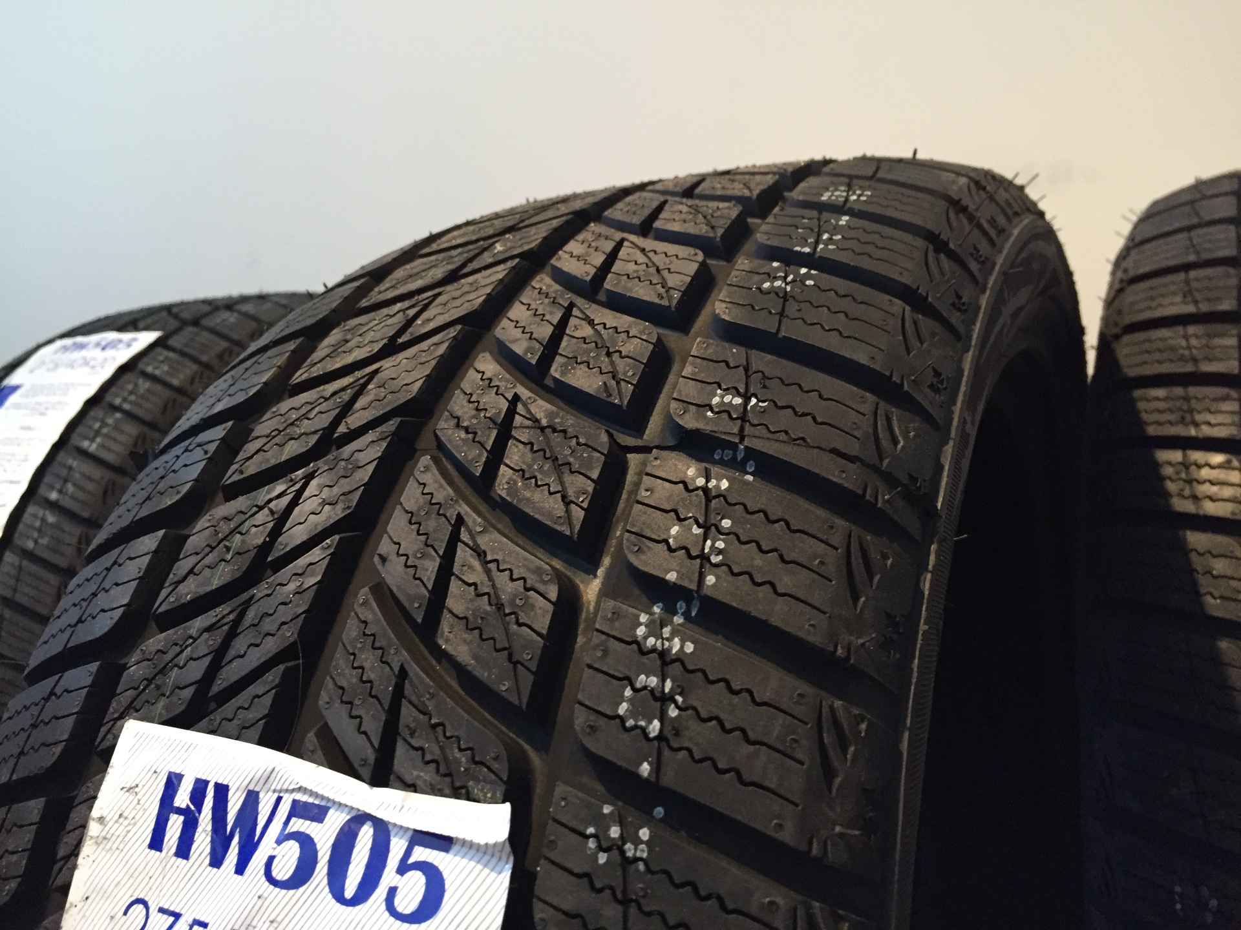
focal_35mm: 29
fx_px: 1040
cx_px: 620
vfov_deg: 48.2
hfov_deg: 61.7
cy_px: 465
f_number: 2.2
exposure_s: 1/33
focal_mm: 4.15
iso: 320
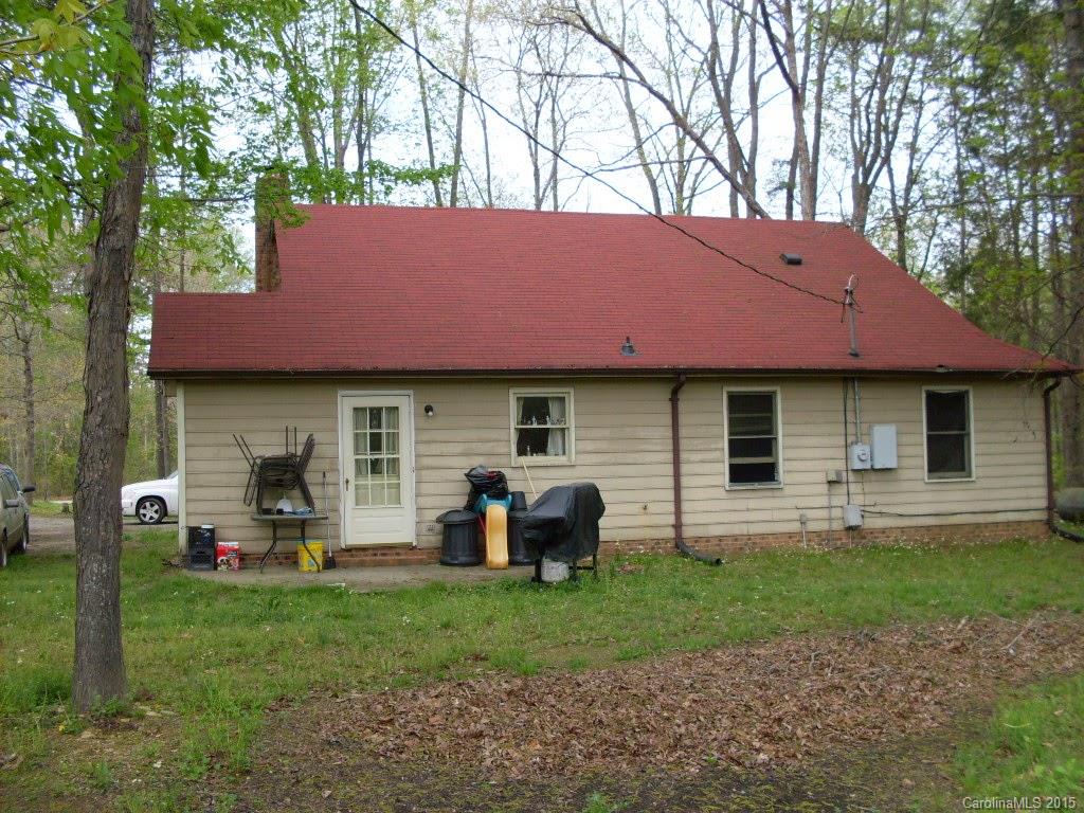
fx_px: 1190
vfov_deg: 37.7
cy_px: 406
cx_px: 542
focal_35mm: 38
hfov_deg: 49.0
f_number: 2.8
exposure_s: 1/350
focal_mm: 6.3
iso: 80
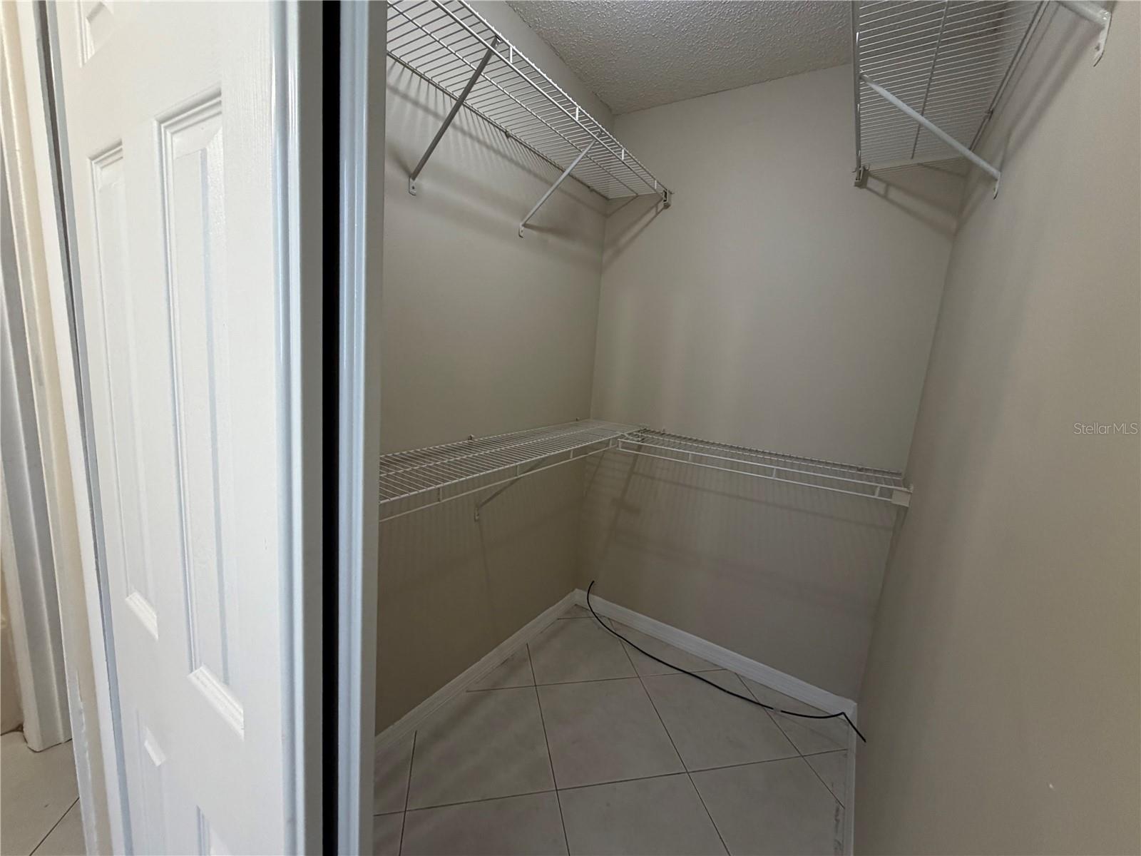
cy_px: 428
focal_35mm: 14
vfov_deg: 85.7
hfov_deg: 102.1
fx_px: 461
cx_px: 570
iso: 250
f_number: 2.2
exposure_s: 1/120
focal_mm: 2.22
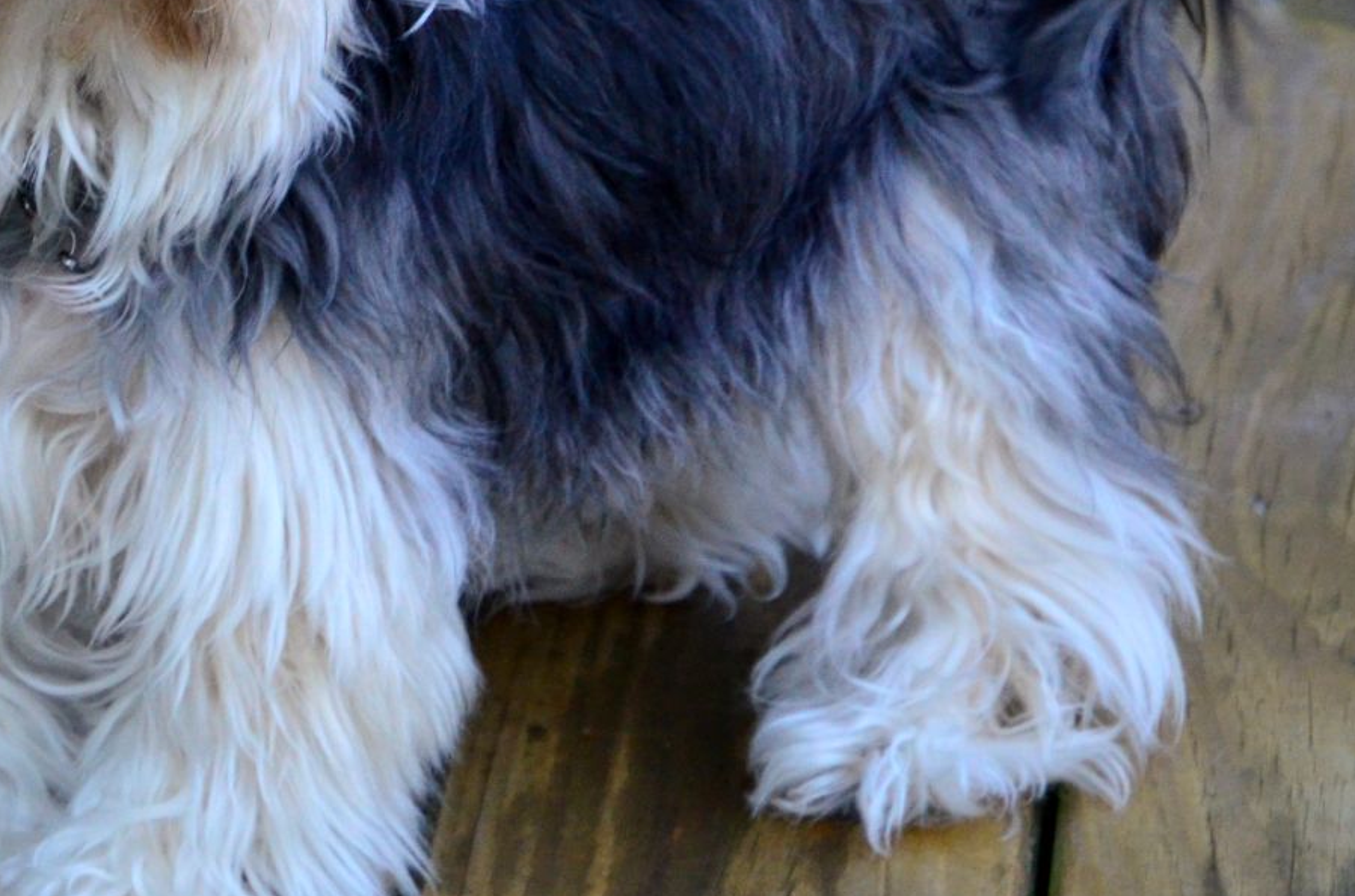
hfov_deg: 4.2
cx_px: 83
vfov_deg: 2.8
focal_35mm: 496
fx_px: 18628
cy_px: 92
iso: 2000
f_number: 5.6
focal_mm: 145
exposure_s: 1/250
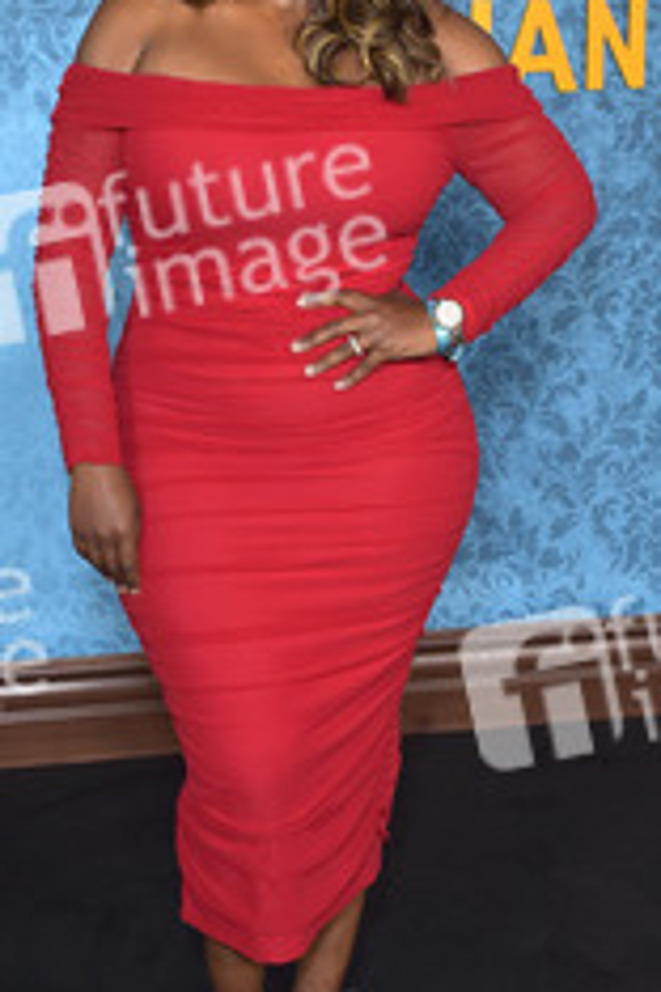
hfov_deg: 20.9
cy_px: 458
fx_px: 1790
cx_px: 294
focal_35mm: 65
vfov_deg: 30.9
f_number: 6.3
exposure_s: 1/200
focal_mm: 38
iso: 640
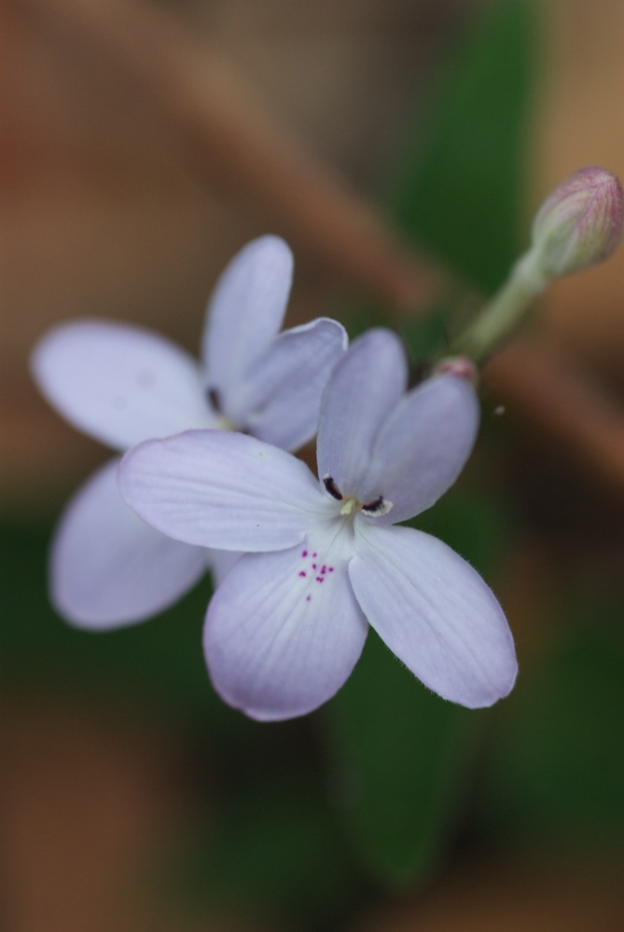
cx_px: 312
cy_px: 466
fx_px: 3501
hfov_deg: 10.2
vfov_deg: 15.2
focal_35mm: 135
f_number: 9
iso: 400
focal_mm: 90
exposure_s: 1/100
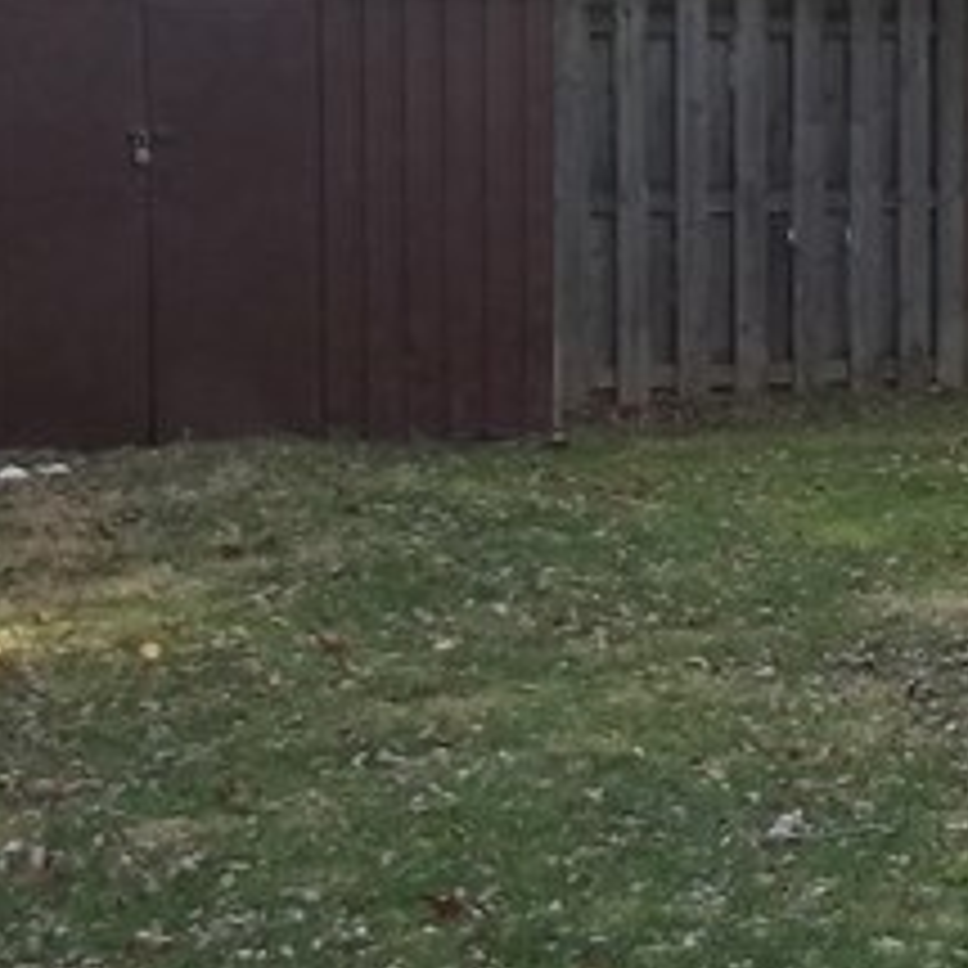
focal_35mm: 135
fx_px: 4271
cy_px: 563
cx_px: 1346
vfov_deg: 12.9
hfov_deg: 12.4
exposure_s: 1/250
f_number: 2.9
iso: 64
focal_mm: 5.7
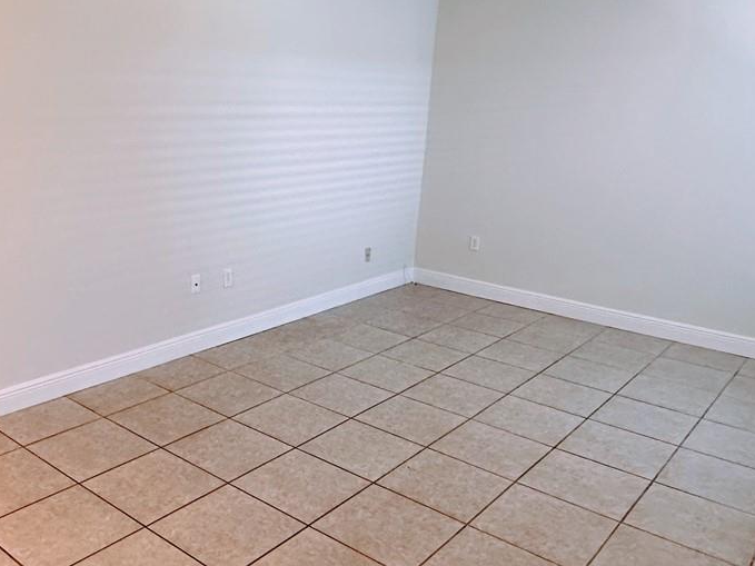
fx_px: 720
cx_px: 280
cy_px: 344
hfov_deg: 54.7
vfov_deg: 42.7
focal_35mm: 33
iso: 250
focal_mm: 2.22
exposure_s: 1/120
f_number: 2.2
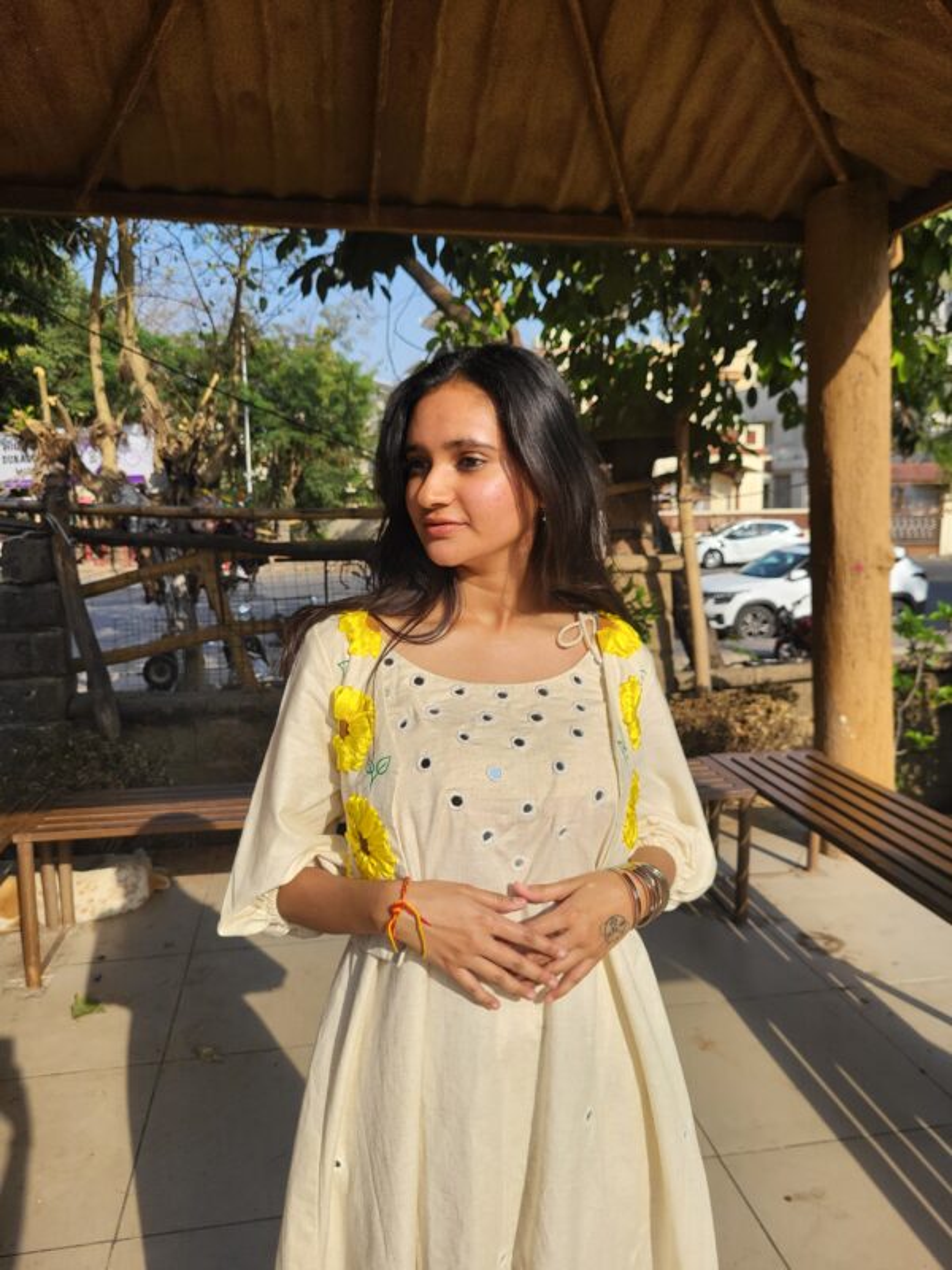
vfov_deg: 67.3
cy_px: 635
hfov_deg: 53.1
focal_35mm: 26
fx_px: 953
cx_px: 476
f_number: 1.8
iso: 40
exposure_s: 1/2752
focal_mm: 5.4
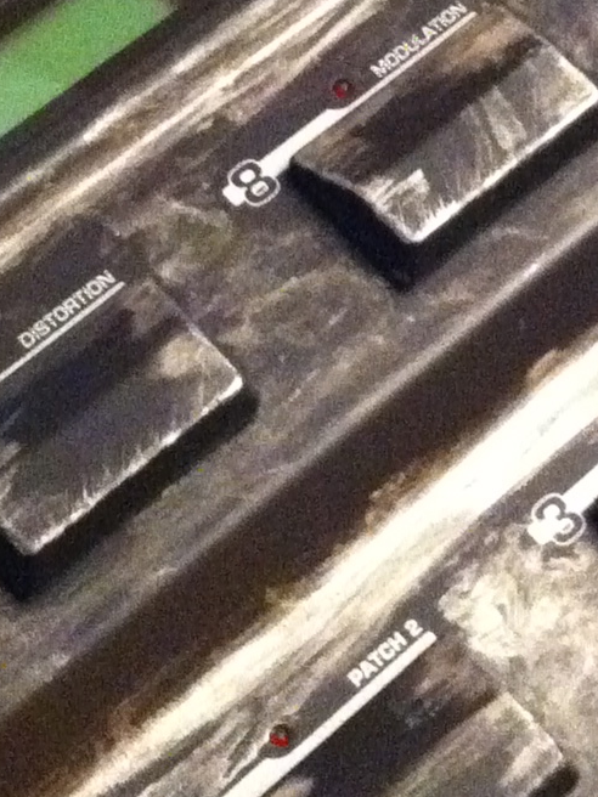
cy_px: -66
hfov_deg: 10.7
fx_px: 3179
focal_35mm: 138
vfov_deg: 14.0
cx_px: 327
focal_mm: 3.85
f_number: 2.8
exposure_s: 1/15
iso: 1000
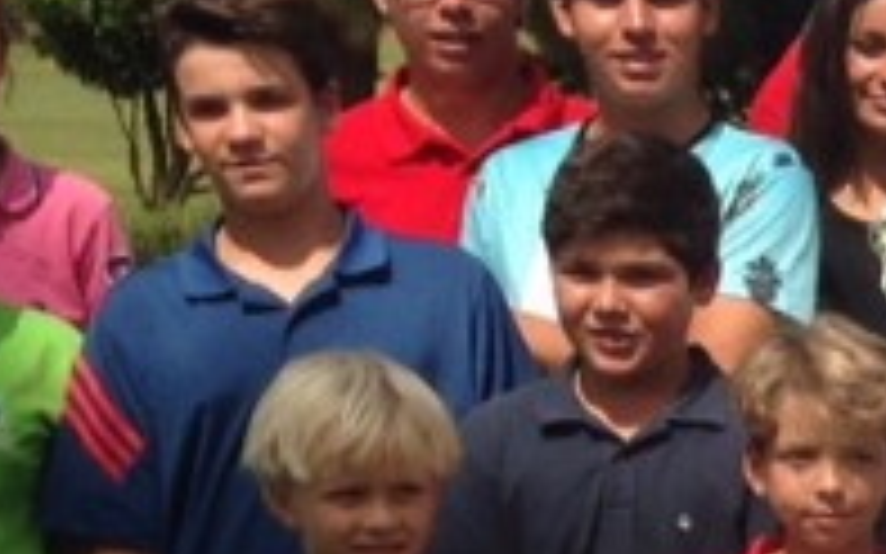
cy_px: 653
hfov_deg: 10.7
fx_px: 4393
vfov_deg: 7.2
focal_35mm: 182
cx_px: 1660
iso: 50
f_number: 2.4
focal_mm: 4.12
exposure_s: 1/1695
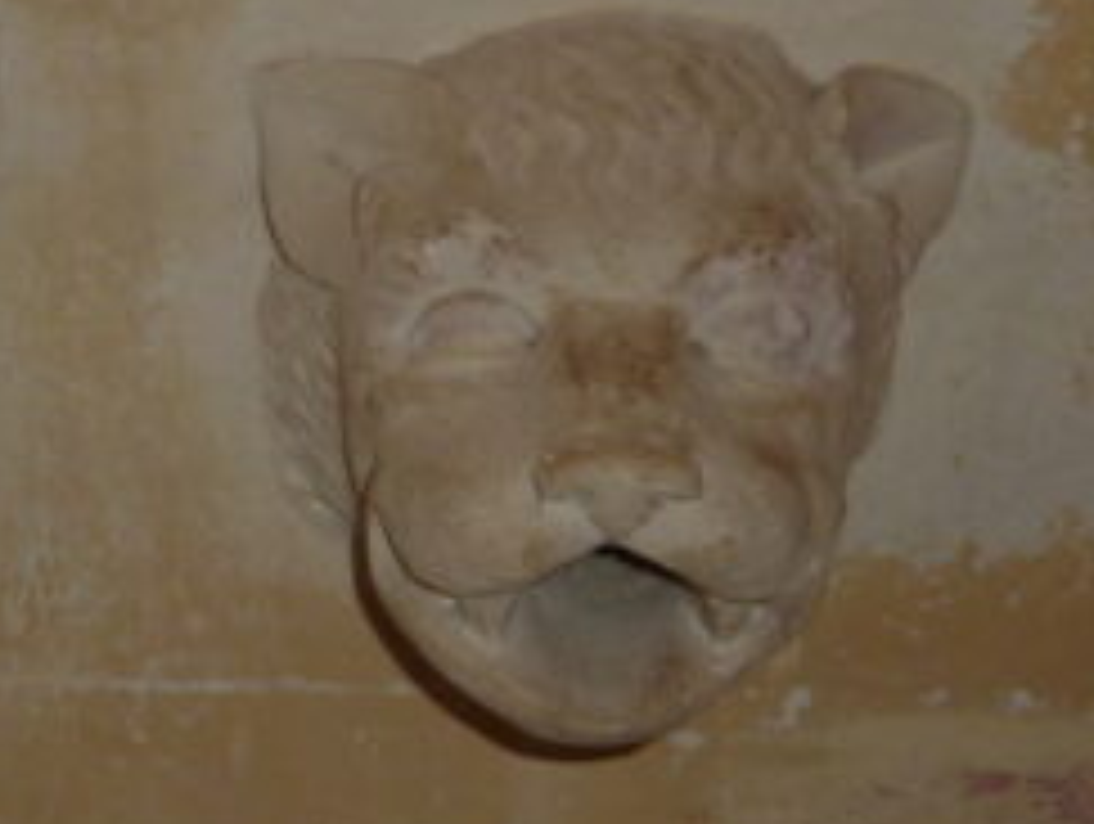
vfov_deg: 10.0
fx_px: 4716
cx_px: 101
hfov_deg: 13.1
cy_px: 392
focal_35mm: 149
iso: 100
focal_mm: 9.1
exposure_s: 1/8
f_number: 3.9
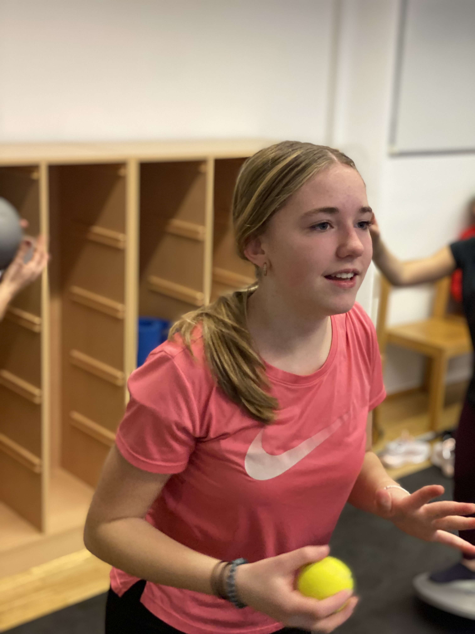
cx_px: 238
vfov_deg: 36.8
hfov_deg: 28.0
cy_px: 317
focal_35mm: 52
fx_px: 951
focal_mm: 6
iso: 160
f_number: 2
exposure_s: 1/33
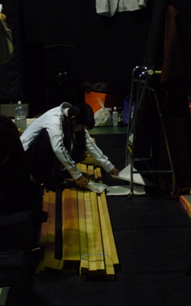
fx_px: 934
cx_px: 78
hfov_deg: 11.7
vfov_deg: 18.6
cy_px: 153
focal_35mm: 112
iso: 200
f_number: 5
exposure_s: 1/8
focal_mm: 17.4
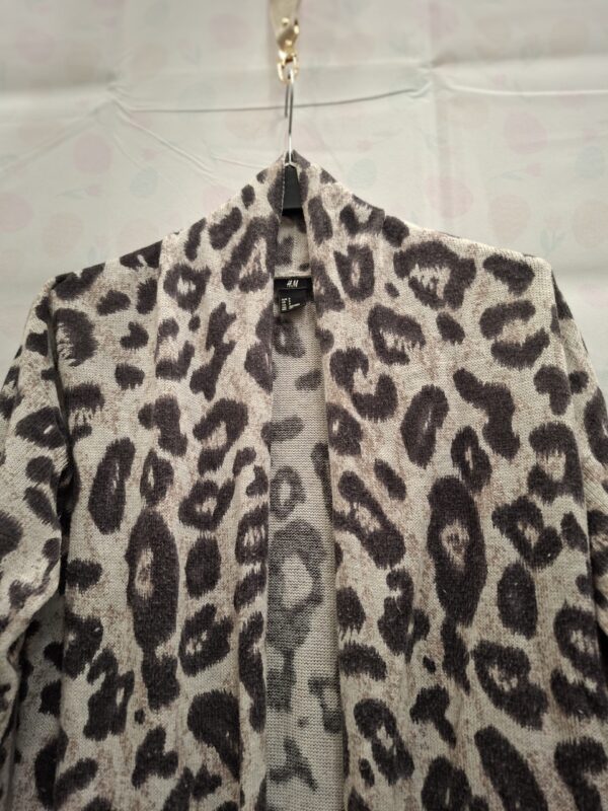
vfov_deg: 73.9
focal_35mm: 23
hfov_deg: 58.9
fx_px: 539
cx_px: 304
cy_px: 406
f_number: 1.8
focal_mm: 5.54
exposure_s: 1/33
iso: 320
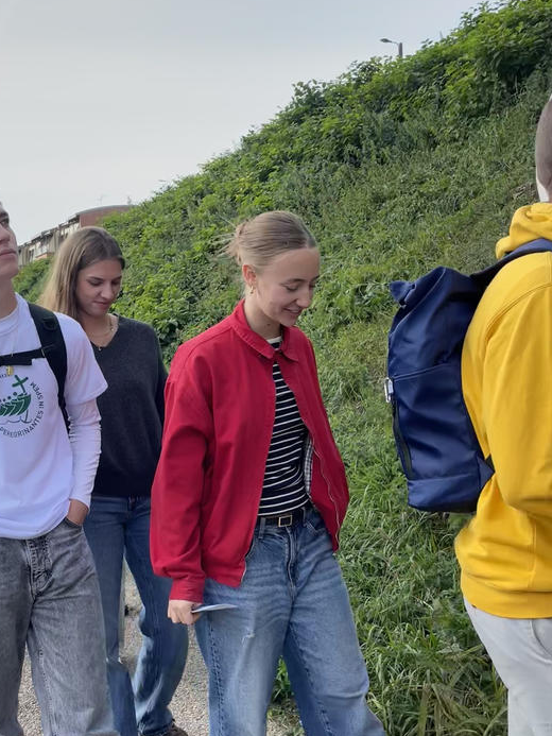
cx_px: 245
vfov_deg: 52.3
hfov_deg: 40.7
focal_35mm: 35
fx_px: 744
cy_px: 437
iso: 32
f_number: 1.6
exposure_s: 1/1072
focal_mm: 4.2
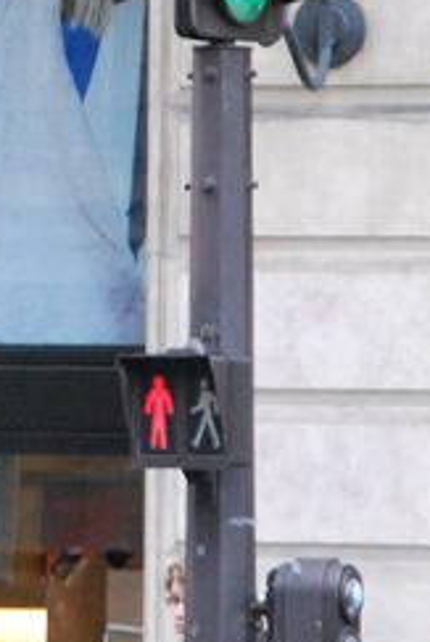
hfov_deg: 3.3
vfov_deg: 4.9
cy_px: -275
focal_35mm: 413
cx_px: -164
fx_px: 7368
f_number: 4.5
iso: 1000
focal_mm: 70
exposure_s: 1/125
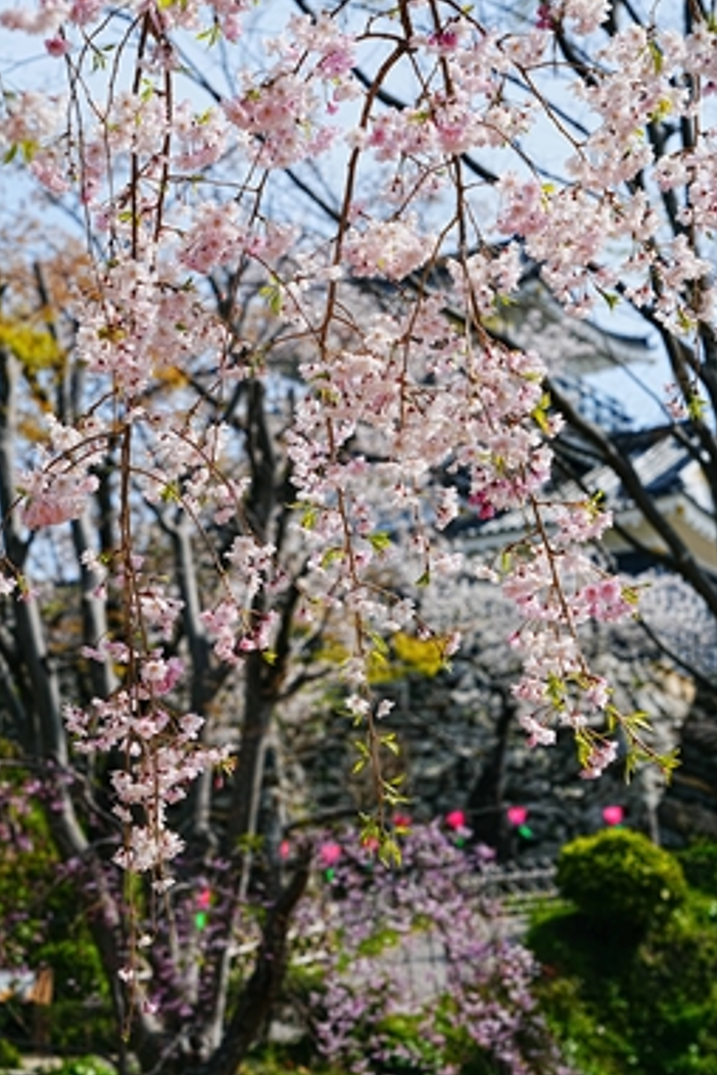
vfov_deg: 23.9
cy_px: 514
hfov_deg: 16.1
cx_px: 366
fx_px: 2539
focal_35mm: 85
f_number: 8
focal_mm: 81
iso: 100
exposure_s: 1/400
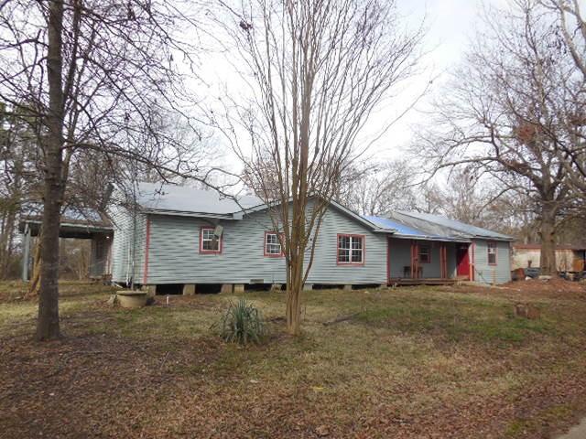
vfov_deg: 54.9
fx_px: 423
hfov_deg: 69.4
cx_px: 293
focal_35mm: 25
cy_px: 220
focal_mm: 4.5
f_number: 3.1
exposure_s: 1/640
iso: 125
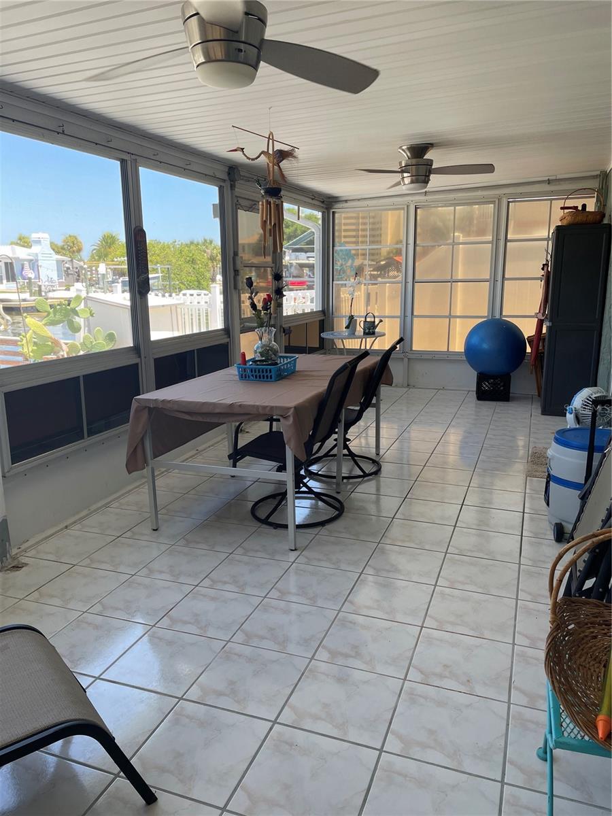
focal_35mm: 26
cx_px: 306
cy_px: 408
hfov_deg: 53.1
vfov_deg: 67.3
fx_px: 613
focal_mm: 4.2
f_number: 1.6
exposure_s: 1/280
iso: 40
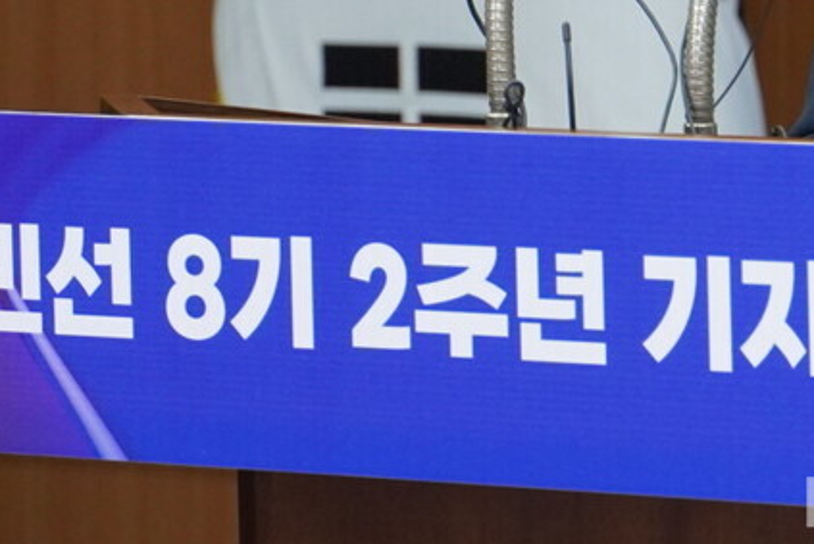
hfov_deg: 5.3
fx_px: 8827
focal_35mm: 390
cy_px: -239
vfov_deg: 3.5
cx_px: 1018
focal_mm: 86
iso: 2500
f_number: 5.6
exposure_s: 1/160
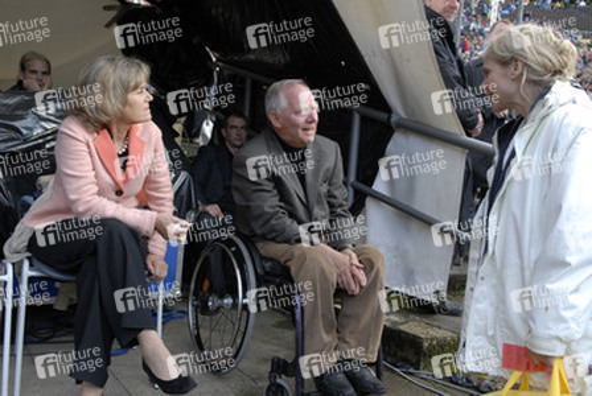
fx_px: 543
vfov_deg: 40.1
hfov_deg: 57.2
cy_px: 198
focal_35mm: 33
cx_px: 296
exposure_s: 1/125
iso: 400
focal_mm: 22
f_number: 5.6
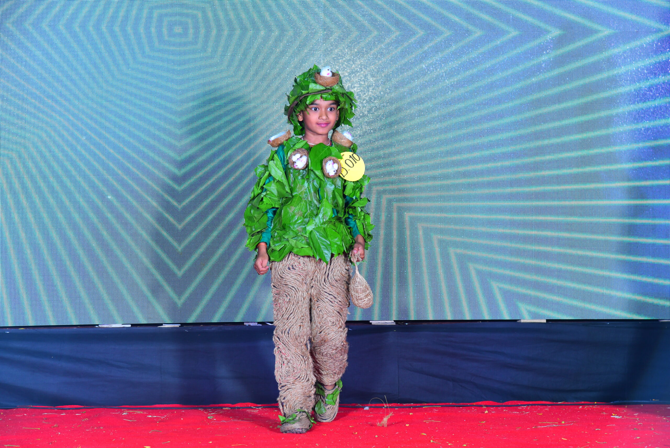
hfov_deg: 17.1
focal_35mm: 120
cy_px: 224
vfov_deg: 11.4
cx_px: 335
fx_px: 2234
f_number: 6.3
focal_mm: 120
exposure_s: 1/125
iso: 640
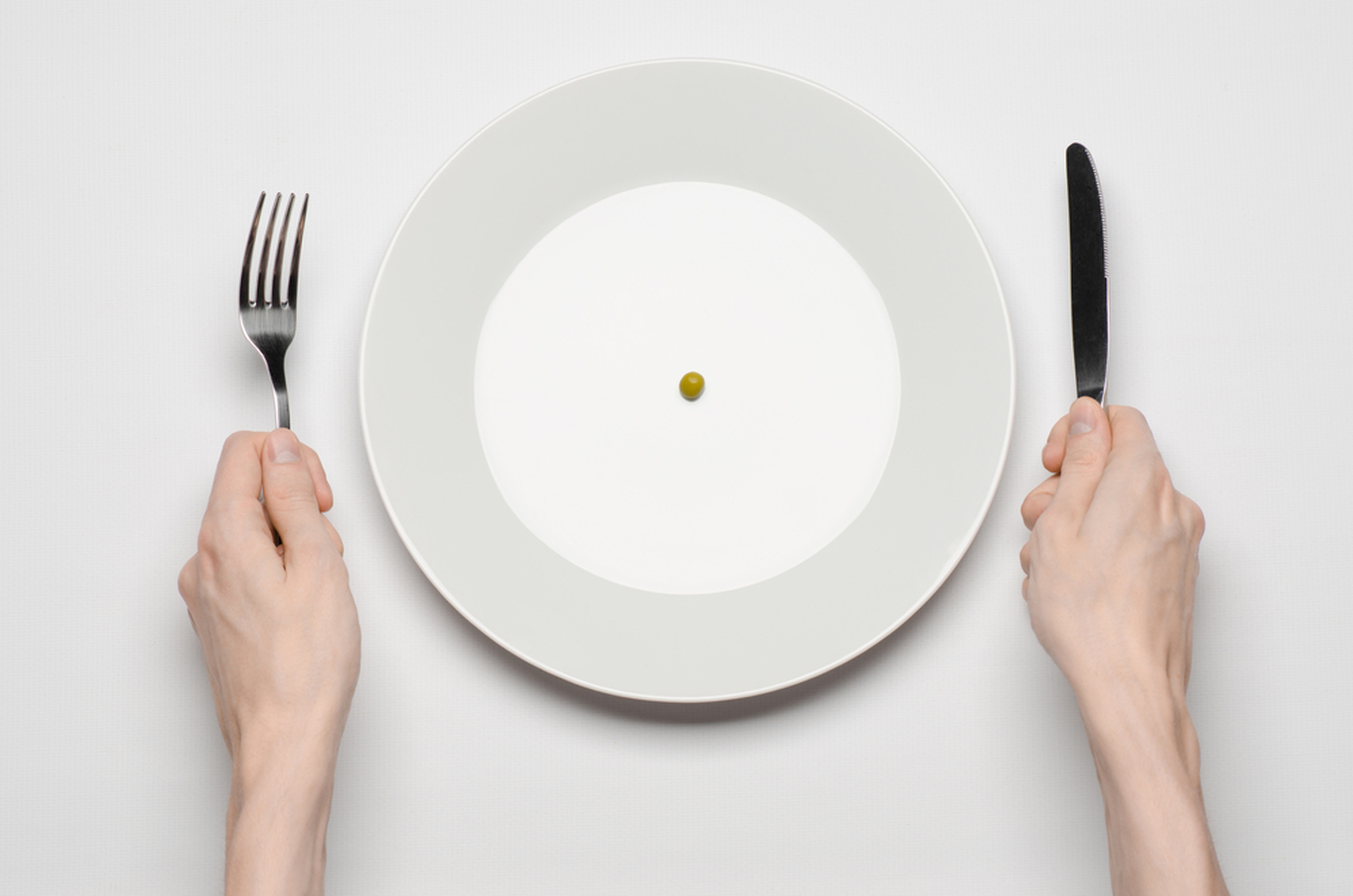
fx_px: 4783
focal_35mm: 128
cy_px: 448
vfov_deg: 10.7
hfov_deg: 16.1
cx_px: 676
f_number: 10
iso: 100
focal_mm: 85
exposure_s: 1/160
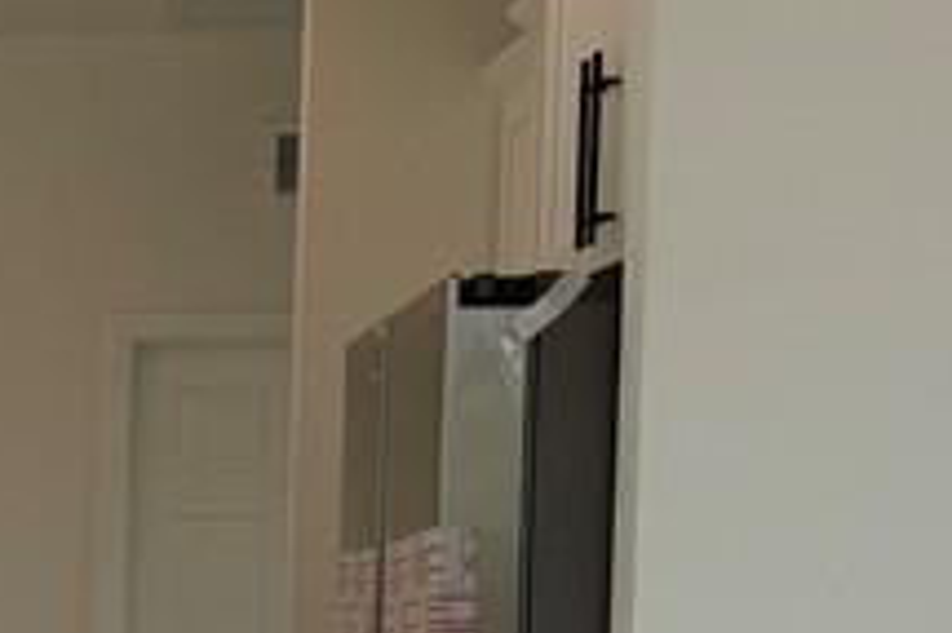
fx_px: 3144
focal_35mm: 119
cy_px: 775
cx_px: -527
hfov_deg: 15.7
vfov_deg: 11.3
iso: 80
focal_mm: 6.76
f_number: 1.78
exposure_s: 1/495
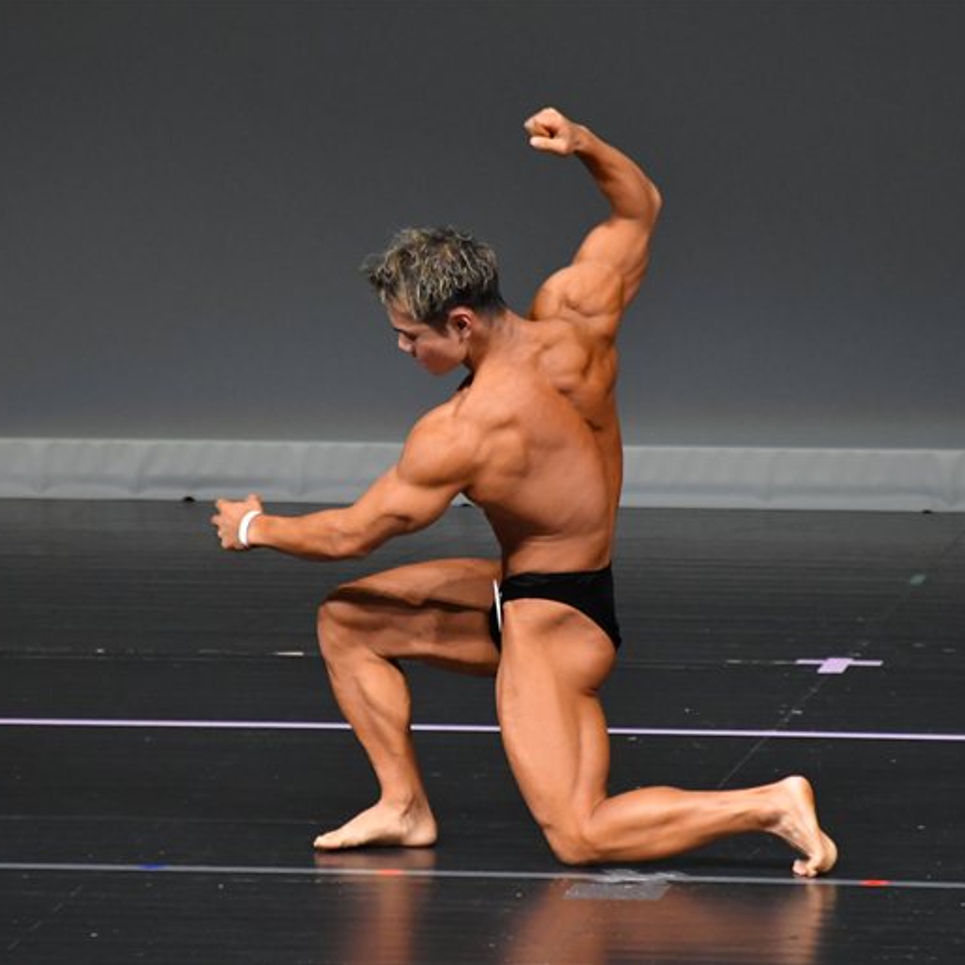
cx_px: 435
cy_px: 482
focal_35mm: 577
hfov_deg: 3.0
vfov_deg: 3.0
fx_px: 18198
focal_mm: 300
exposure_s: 1/400
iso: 4000
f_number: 5.6
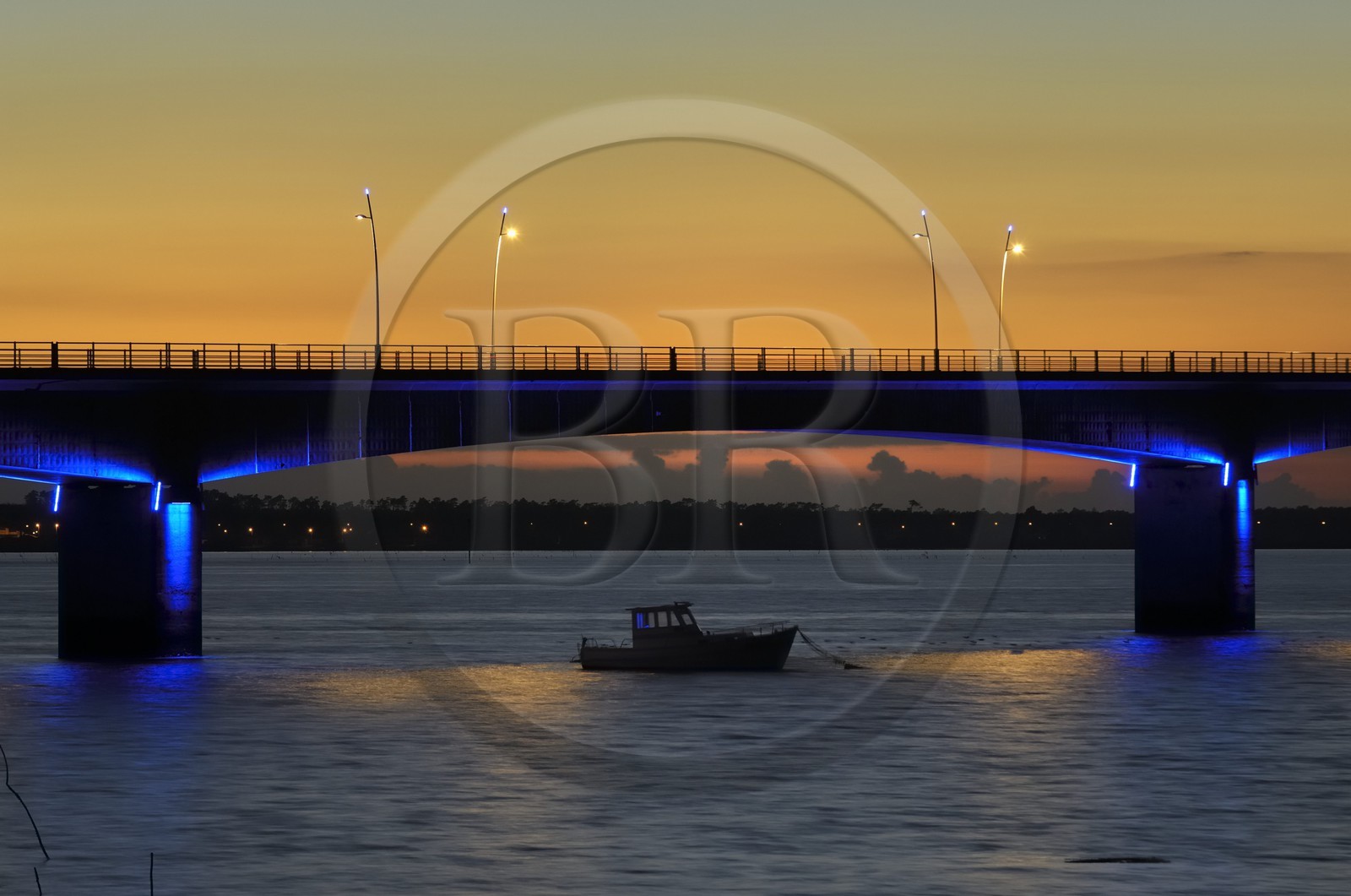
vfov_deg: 8.9
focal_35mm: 153
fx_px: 5732
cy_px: 448
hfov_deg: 13.4
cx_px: 676
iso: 100
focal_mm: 102
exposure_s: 1.6
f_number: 5.6
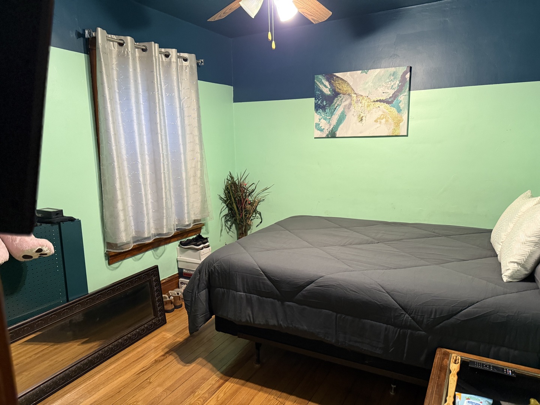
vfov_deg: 56.8
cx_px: 270
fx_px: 374
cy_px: 202
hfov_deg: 71.6
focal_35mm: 24
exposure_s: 1/60
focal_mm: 6.76
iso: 320
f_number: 1.78
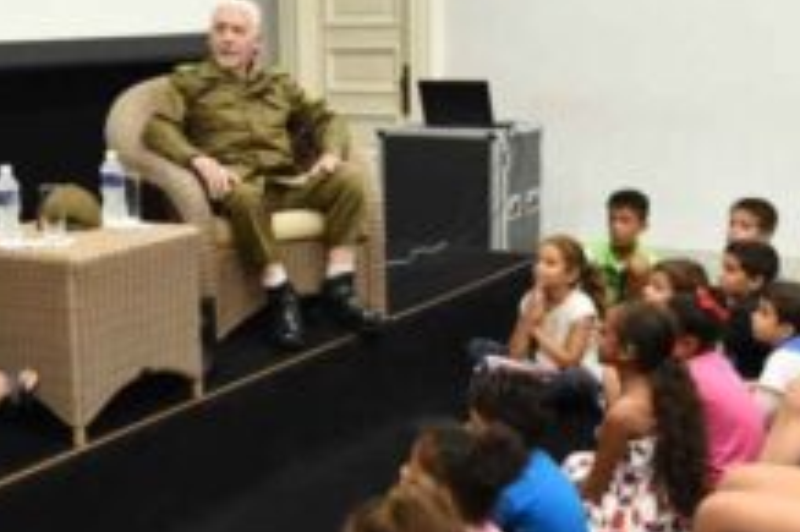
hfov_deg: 34.4
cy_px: 279
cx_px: 319
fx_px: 1288
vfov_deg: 23.3
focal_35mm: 58
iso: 2500
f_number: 4
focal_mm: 31
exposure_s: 1/160
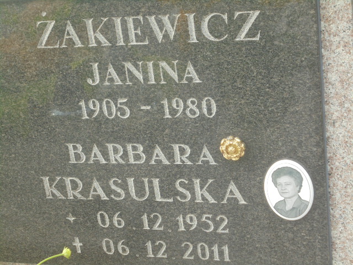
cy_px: 132
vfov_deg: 20.2
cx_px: 176
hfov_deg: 26.7
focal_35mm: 73
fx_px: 744
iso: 100
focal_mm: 13.1
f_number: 6.1
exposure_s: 1/50
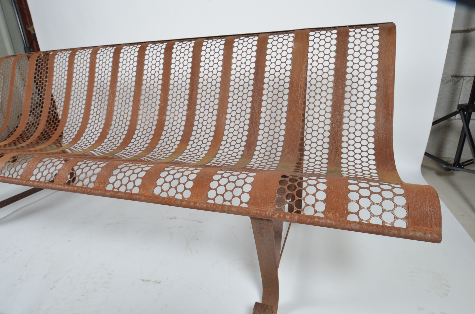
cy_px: 157
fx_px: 257
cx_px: 238
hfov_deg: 85.5
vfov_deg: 63.0
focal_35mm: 20
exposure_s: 1/125
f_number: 11
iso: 100
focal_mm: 13
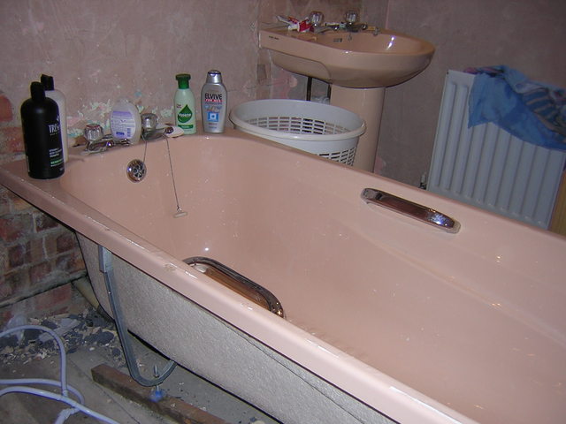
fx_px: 589
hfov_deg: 51.4
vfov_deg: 39.7
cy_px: 212
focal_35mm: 36
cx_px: 283
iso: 100
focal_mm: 4.7
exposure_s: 1/60.1
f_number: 2.6
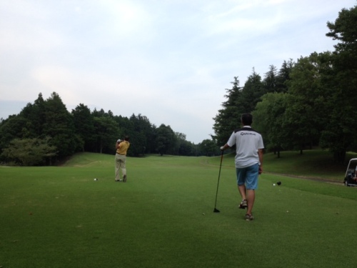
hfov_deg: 52.6
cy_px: 134
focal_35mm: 35
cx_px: 178
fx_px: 361
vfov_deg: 40.7
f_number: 2.4
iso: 64
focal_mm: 4.28
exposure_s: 1/409
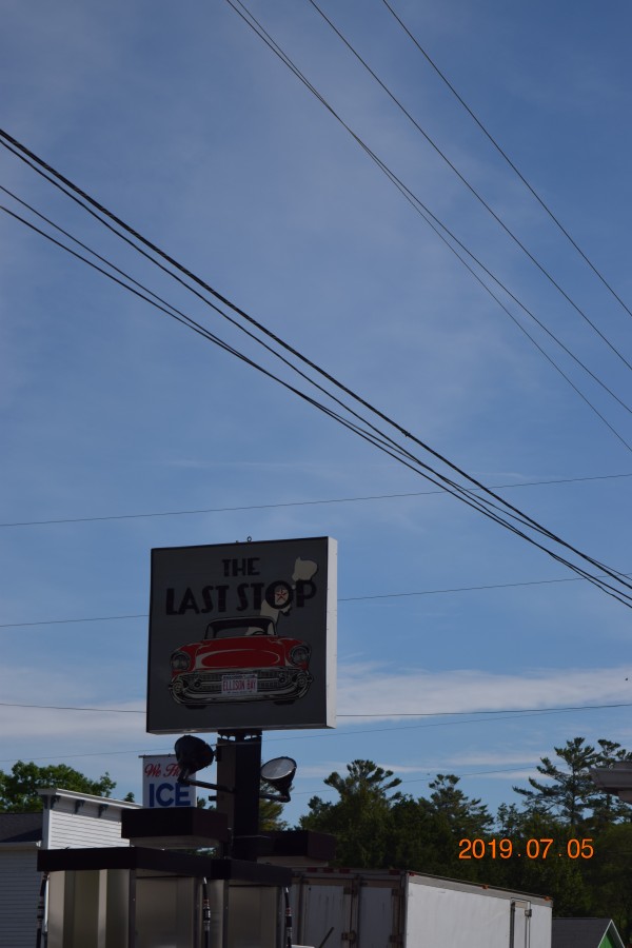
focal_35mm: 82
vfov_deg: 24.6
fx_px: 2172
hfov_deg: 16.6
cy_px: 474
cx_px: 316
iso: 200
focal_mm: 55
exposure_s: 1/3200
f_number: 5.6
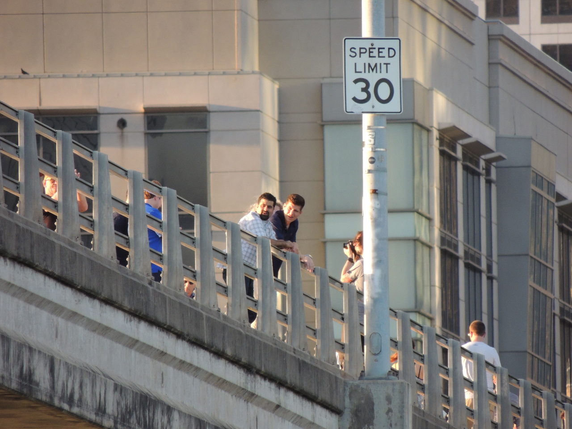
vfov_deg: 1.5
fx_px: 16524
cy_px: 214
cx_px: 286
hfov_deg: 2.0
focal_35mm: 1000
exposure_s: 1/200
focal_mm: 180
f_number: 5.9
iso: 400
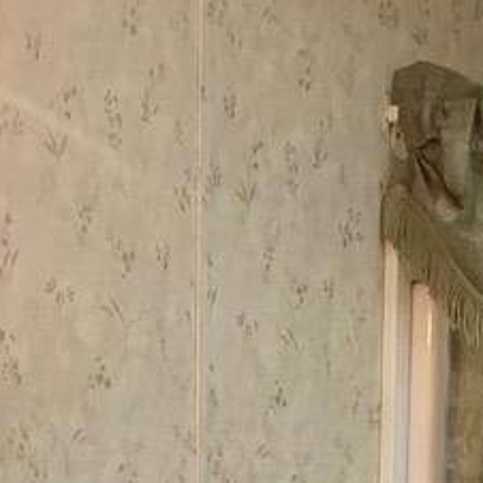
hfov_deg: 11.2
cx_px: 190
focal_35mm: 156
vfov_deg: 10.3
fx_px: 2463
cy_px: 970
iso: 80
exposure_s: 1/60
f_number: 1.8
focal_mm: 4.25
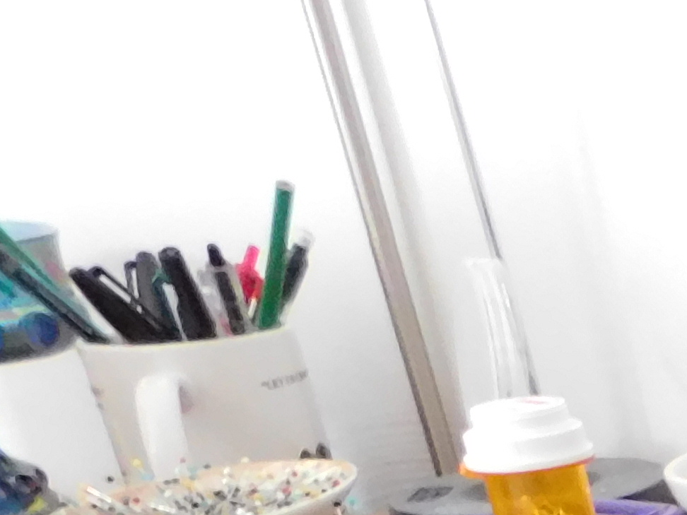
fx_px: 2163
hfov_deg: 13.6
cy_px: 1108
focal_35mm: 109
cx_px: 1606
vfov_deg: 11.8
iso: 560
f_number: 3
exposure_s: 1/8
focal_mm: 4
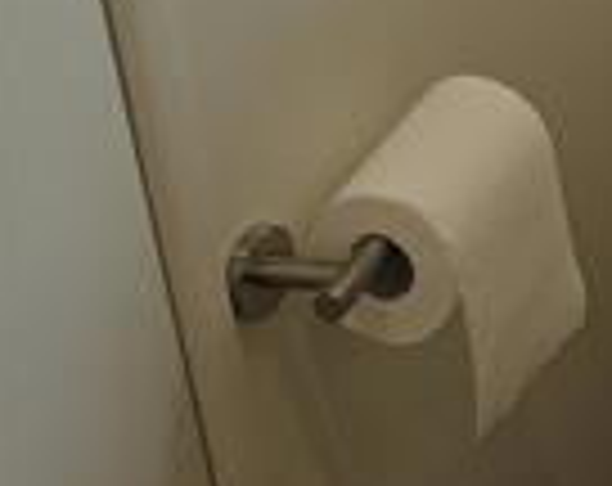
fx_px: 1914
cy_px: -680
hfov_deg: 15.7
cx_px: 1071
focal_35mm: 106
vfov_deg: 11.8
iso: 25
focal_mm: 6.3
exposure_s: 1/60
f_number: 1.7
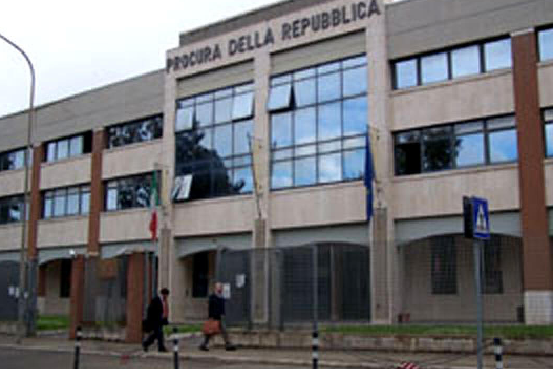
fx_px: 691
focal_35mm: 45
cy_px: 171
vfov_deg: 29.9
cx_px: 305
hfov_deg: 43.5
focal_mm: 6.3
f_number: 2.8
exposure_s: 1/500
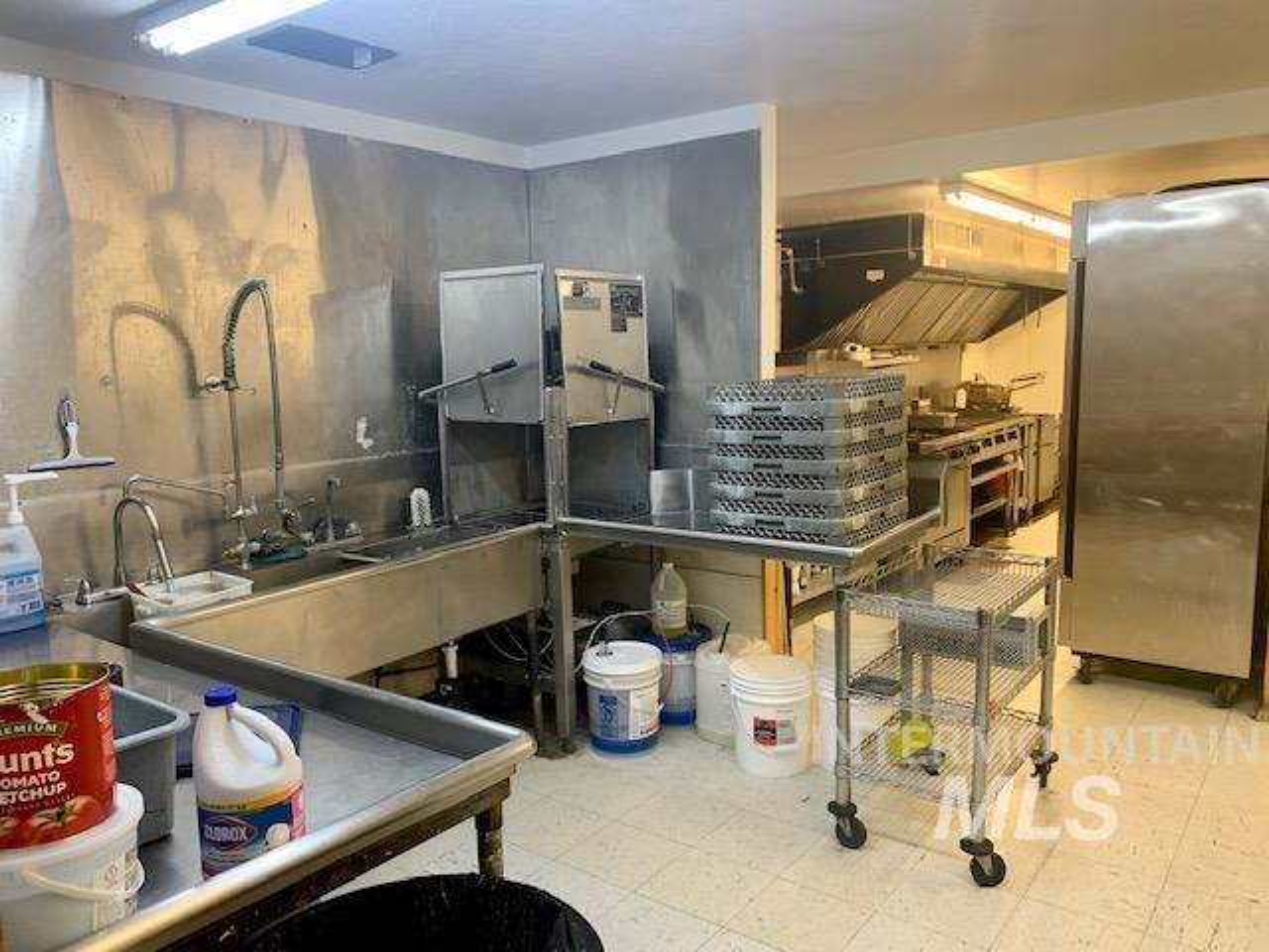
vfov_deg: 53.1
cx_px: 634
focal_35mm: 26
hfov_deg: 67.3
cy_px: 476
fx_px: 953
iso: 100
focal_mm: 4.25
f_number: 1.8
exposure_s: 1/60
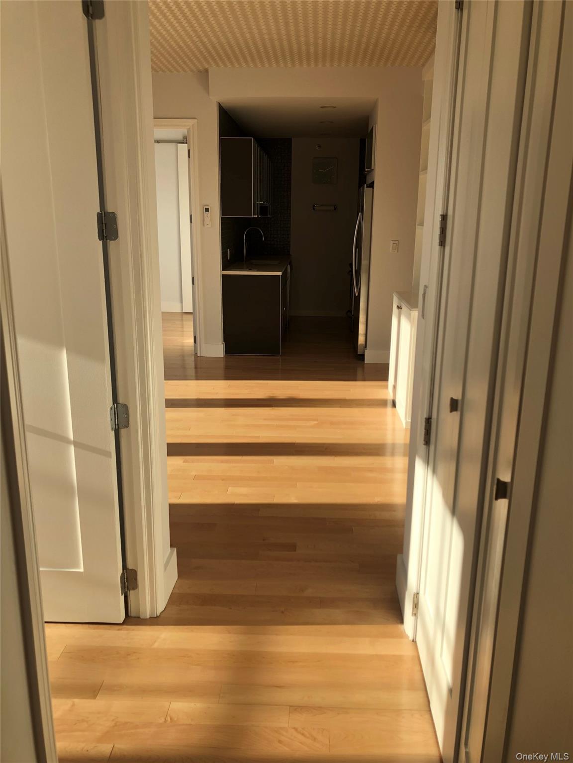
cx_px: 286
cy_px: 382
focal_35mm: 28
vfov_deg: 63.4
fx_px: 618
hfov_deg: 49.7
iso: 20
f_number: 1.8
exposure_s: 1/344
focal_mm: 3.99
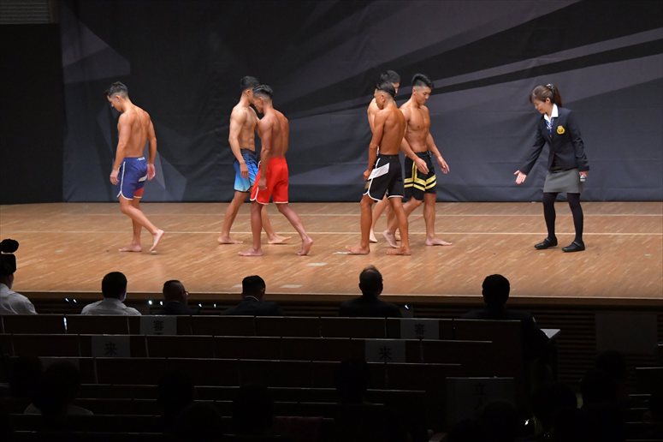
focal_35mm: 127
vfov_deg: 10.8
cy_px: 221
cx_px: 332
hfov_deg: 16.1
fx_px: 2338
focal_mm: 85
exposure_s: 1/400
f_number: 5.6
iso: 6400
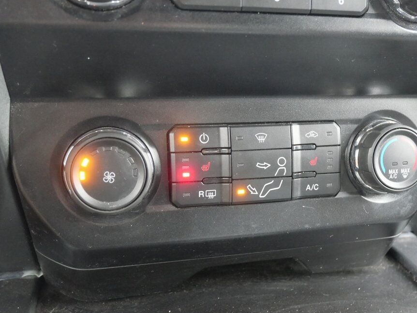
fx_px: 458
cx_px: 240
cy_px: 164
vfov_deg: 37.7
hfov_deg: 48.8
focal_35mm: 38
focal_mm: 16
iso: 3200
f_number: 3.9
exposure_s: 1/30
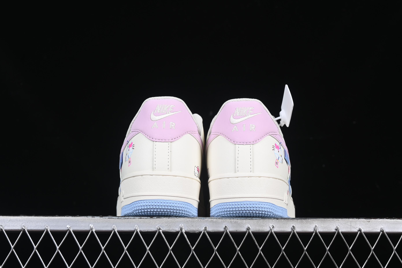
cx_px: 201
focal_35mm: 75
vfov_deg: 18.2
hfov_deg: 27.0
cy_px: 134
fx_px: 837
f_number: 8
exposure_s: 1/80
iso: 160
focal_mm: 50
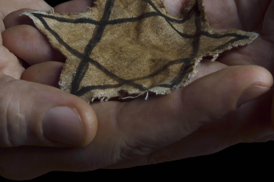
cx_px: 137
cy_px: 67
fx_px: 616
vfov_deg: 16.8
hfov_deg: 25.1
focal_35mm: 81
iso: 100
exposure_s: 1/125
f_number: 16
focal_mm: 36
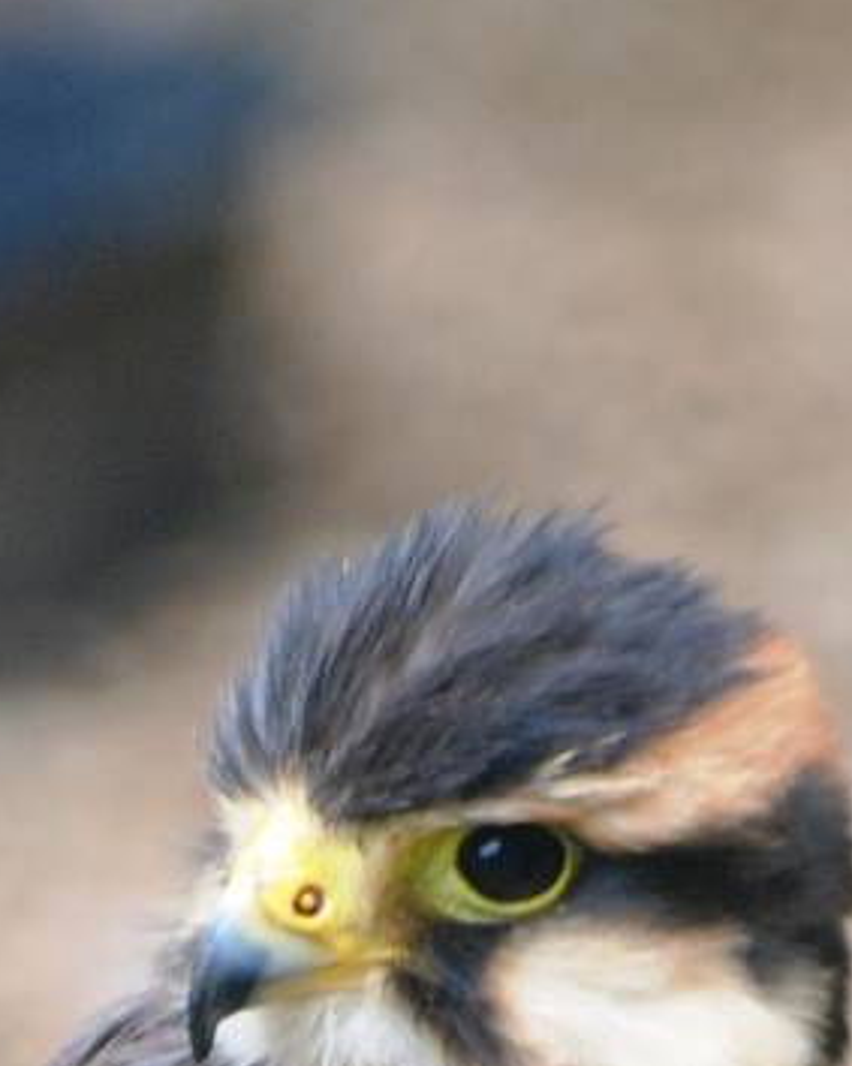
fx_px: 39200
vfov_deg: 1.6
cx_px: 71
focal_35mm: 1243
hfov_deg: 1.2
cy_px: 2243
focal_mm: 195
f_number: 5
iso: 400
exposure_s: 1/80
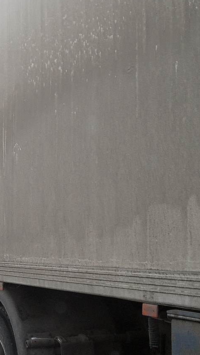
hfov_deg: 16.3
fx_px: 698
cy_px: 220
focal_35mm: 74
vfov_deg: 28.5
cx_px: 58
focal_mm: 6.5
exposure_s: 1/45
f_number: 3
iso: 80
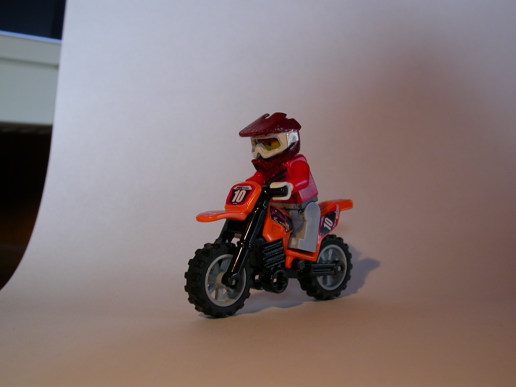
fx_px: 701
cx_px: 258
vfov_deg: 30.9
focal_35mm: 47
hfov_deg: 40.4
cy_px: 194
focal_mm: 9.8
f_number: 2.8
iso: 100
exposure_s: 1/9.1
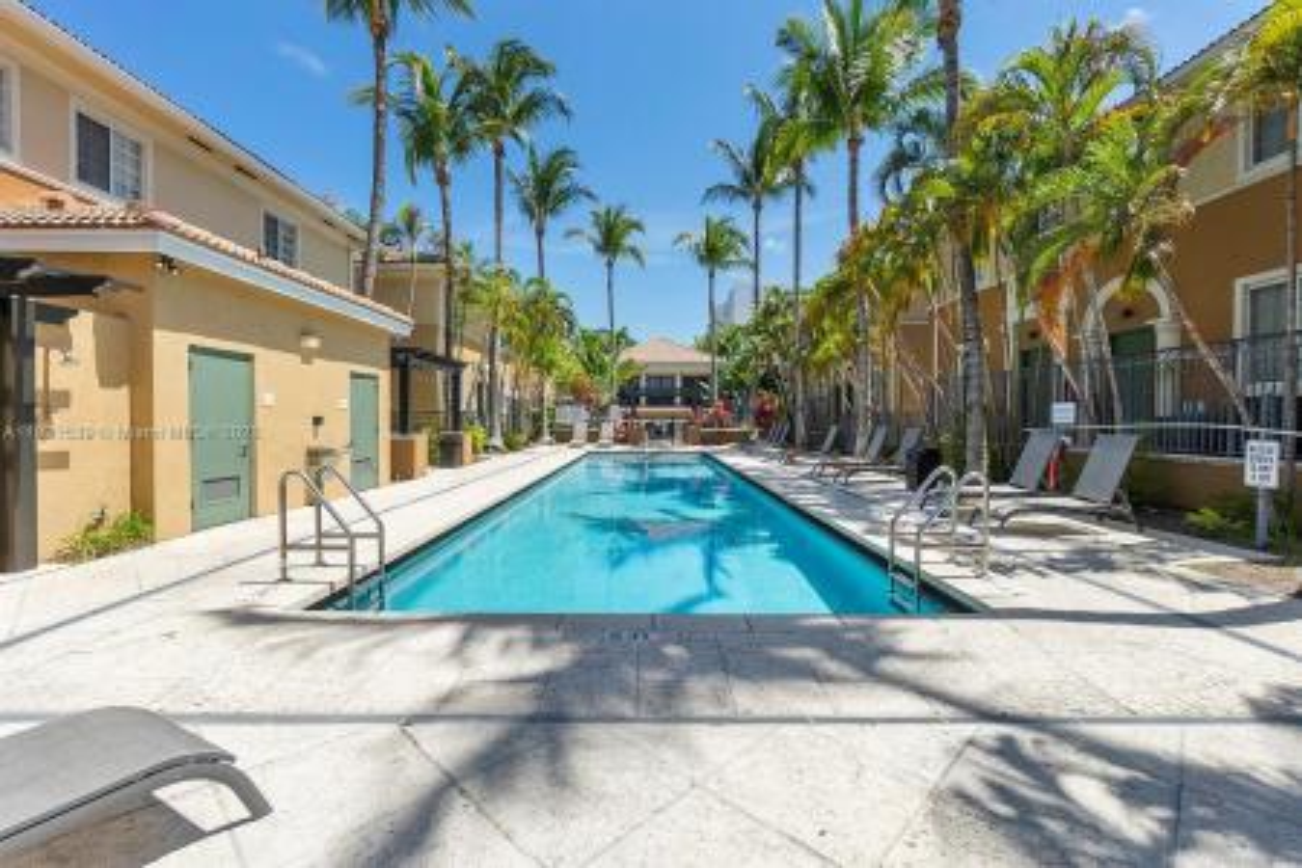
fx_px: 542
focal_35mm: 15
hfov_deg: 100.4
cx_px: 651
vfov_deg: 77.3
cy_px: 434
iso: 125
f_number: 10
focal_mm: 10
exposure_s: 1/320
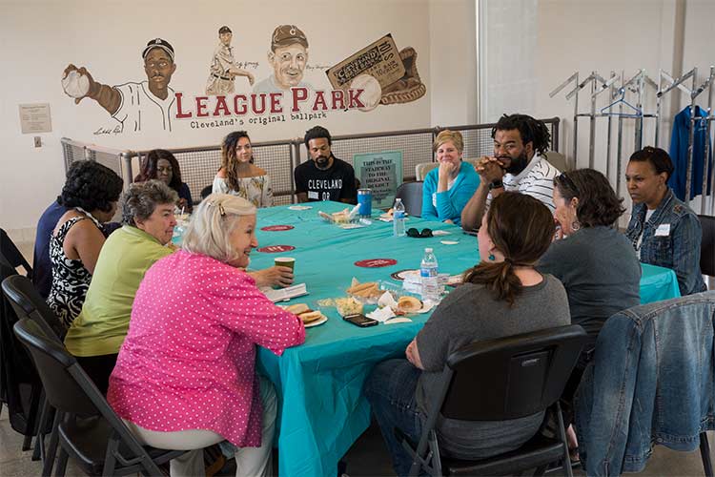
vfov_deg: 35.1
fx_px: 755
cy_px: 238
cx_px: 358
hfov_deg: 50.7
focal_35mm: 38
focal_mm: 38
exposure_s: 1/160
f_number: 8
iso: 800
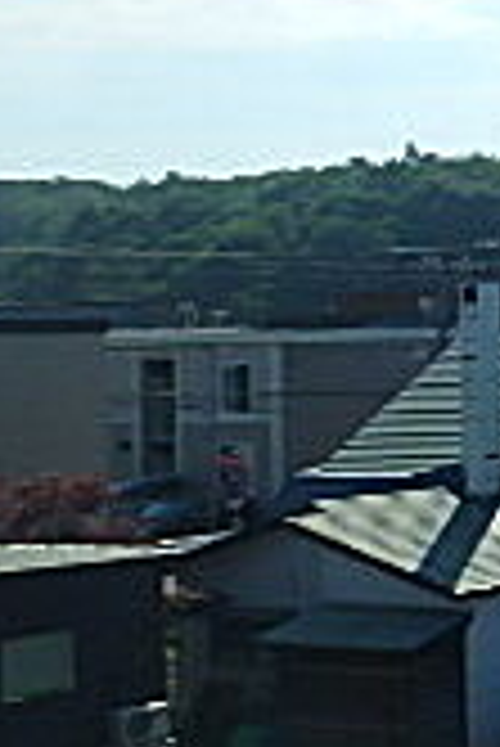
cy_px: 328
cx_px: 1320
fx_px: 1913
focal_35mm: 92
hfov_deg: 11.4
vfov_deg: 22.1
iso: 125
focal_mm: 4
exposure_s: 1/640
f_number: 6.3
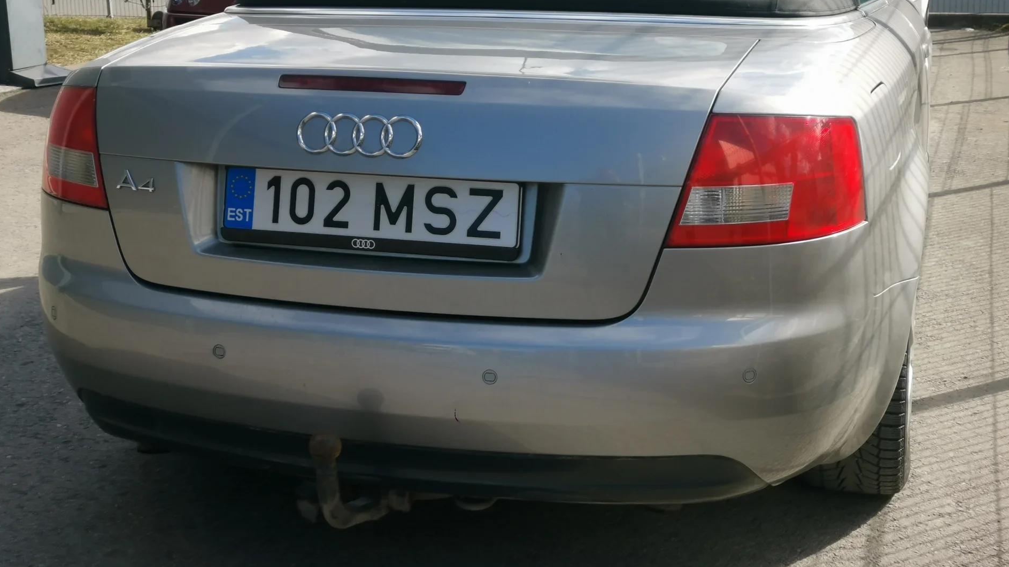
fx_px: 1364
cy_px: 221
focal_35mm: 51
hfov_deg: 40.6
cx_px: 510
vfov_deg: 23.4
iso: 50
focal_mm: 5.58
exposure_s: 1/1124
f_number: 1.8
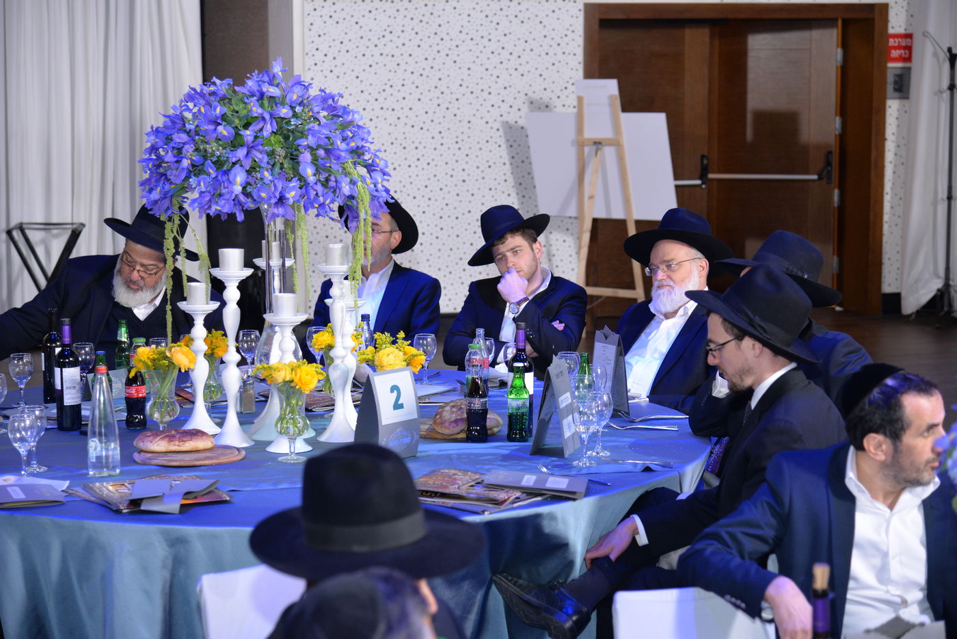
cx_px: 478
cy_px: 320
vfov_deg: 17.5
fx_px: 2074
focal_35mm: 78
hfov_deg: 26.0
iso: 1600
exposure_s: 1/125
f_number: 4.5
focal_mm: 78
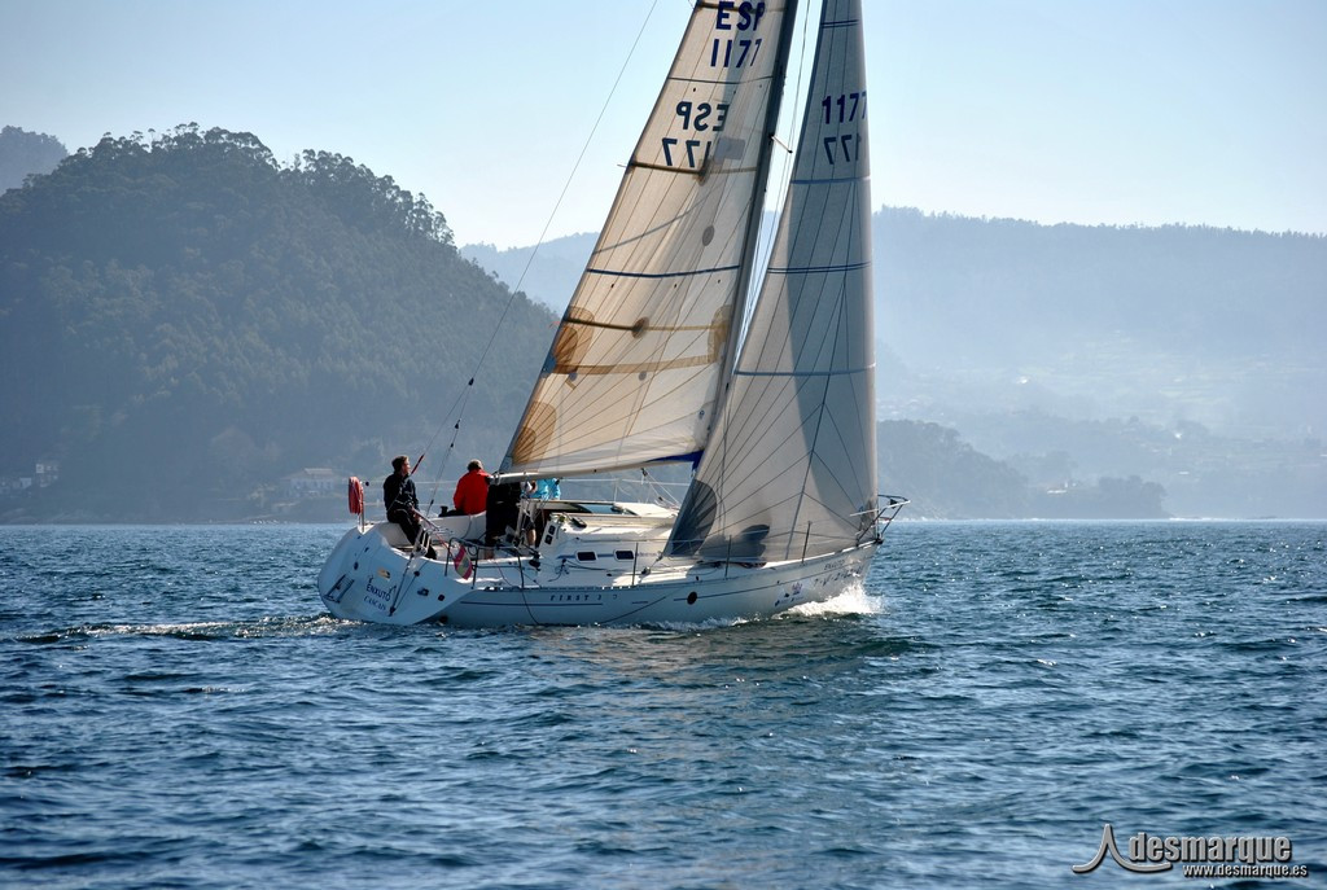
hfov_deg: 13.4
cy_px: 445
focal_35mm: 153
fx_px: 5650
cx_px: 664
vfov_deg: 9.0
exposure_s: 1/500
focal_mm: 102
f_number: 5.6
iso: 100
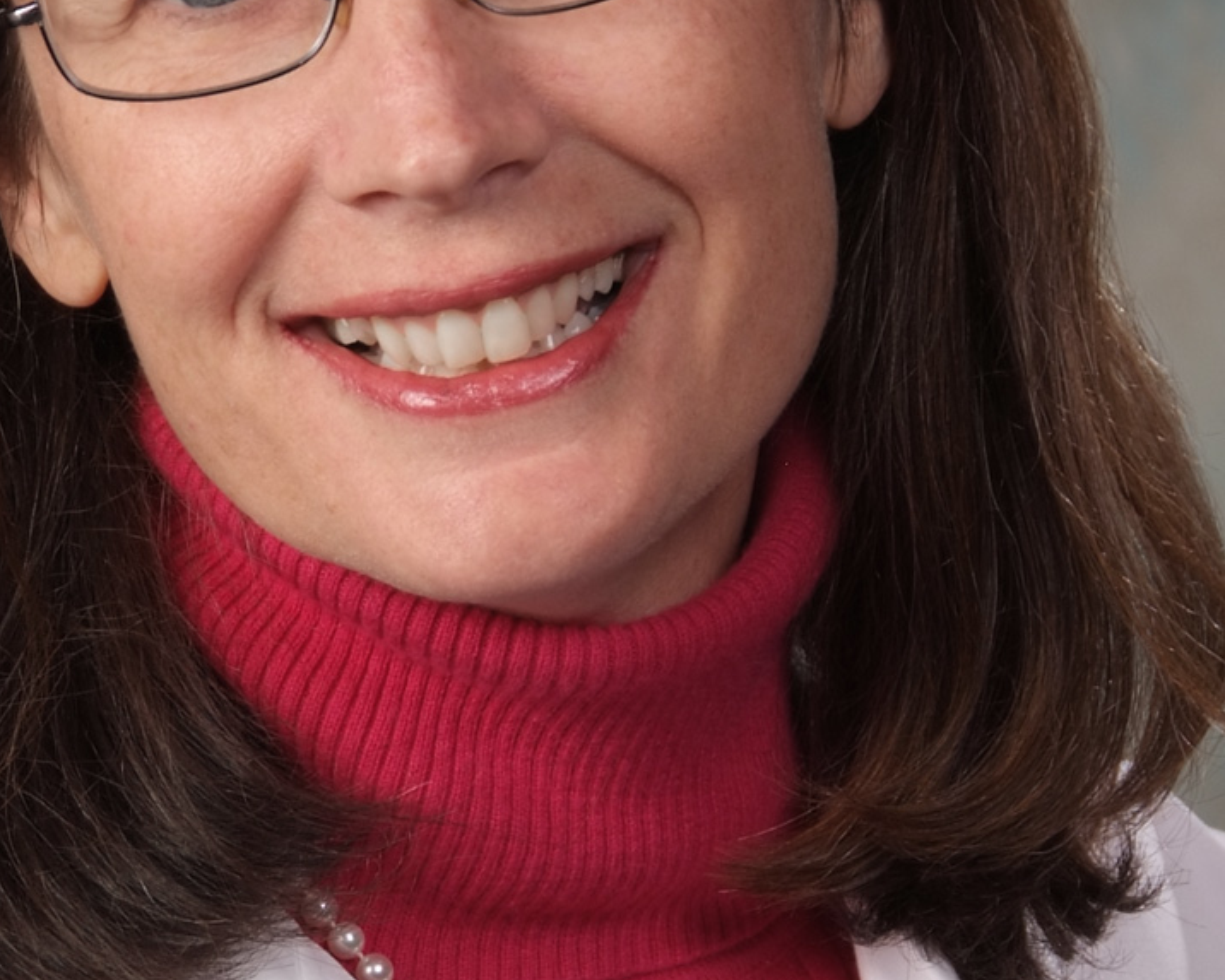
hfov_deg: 5.1
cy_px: 648
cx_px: 417
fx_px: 13670
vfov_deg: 4.1
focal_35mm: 377
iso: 100
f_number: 6.3
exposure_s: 1/40
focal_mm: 90
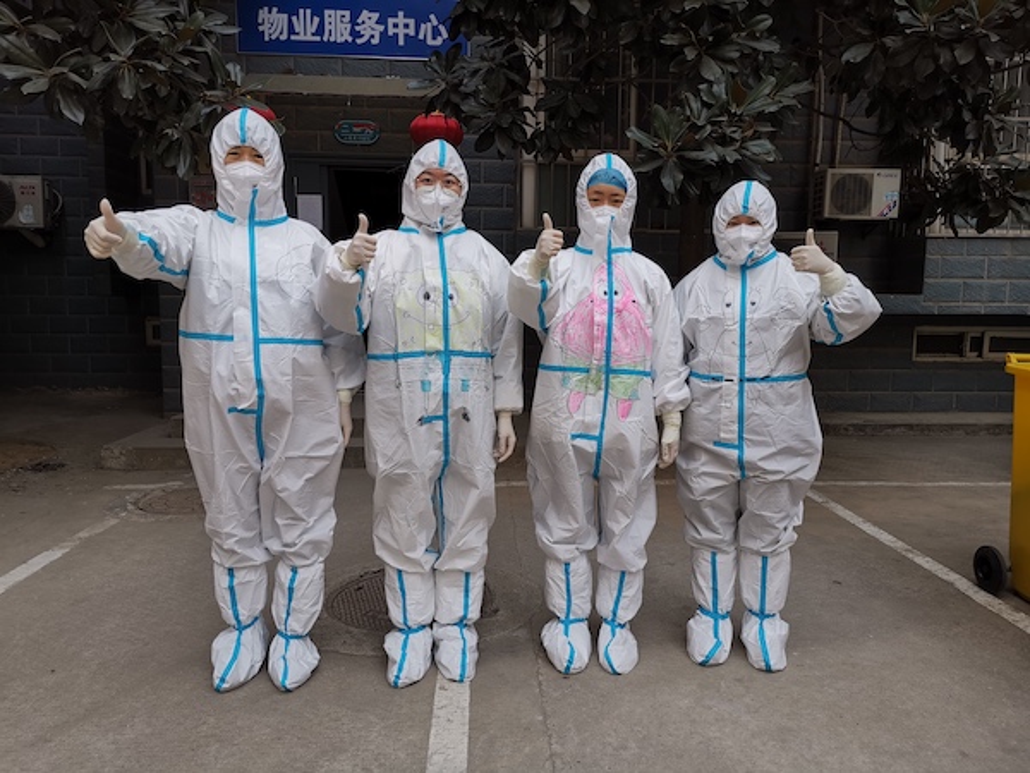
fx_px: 803
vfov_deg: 51.4
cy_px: 386
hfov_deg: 65.3
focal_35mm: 27
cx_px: 515
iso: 50
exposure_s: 1/124
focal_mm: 4.75
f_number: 1.8
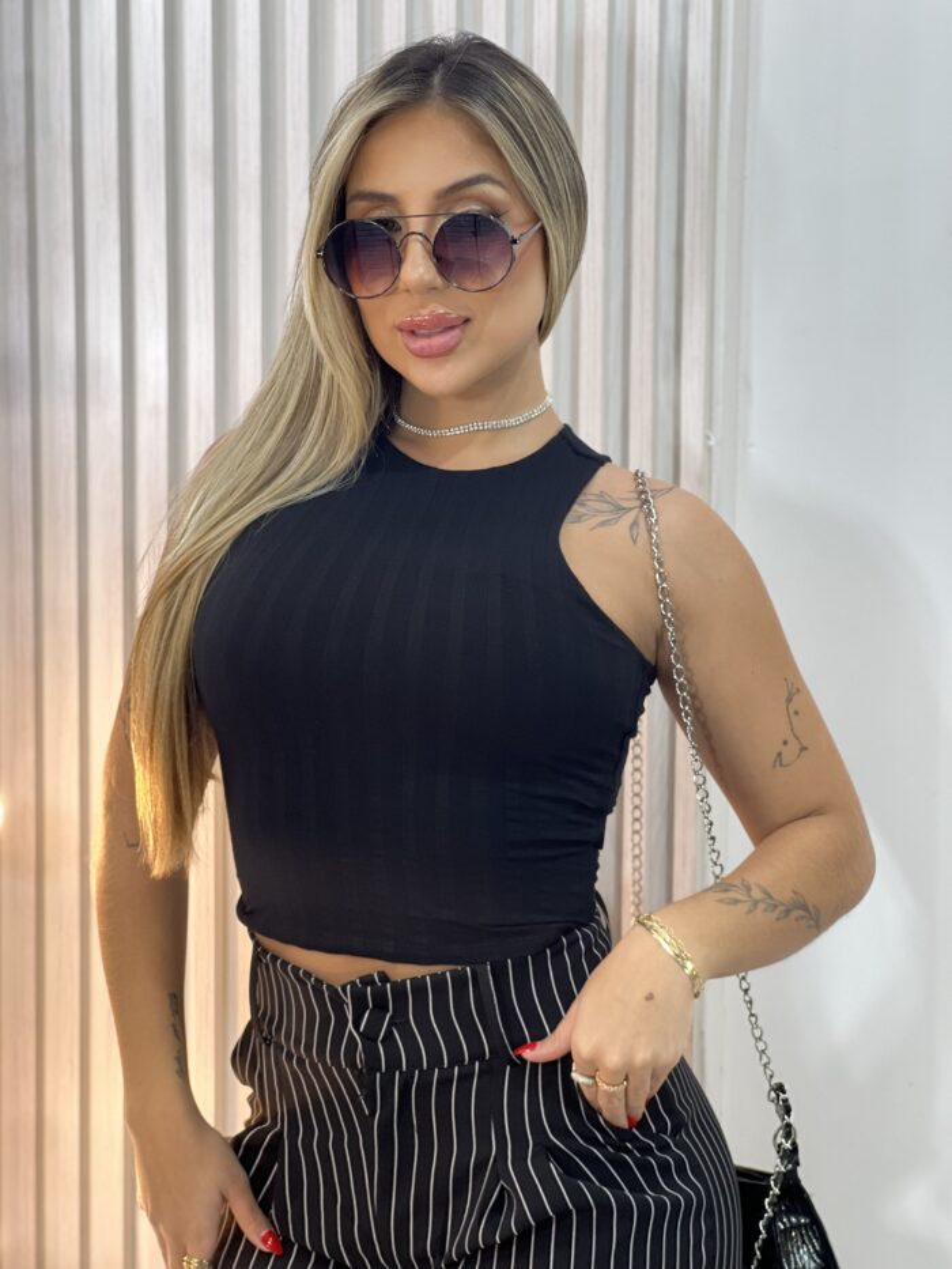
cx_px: 476
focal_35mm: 77
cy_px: 634
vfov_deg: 25.3
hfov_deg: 19.1
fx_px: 2823
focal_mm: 9
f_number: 2.8
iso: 160
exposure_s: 1/120
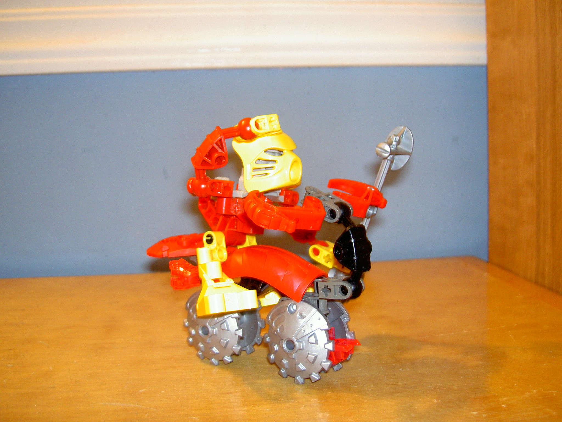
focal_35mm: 39
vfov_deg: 36.8
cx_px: 281
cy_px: 211
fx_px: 633
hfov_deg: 47.9
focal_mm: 8
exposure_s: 1/8
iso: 200
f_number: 2.8
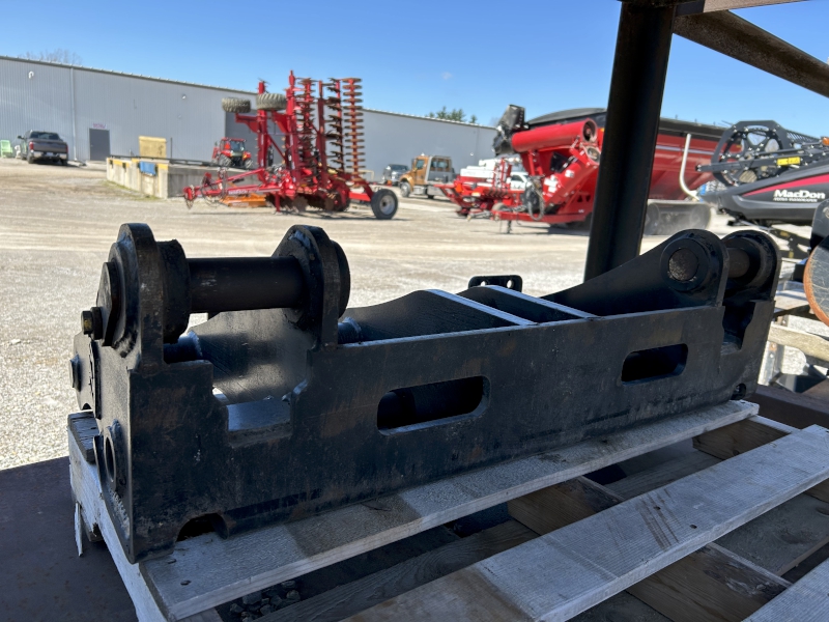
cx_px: 414
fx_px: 623
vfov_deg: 53.1
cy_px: 311
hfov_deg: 67.3
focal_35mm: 26
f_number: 1.5
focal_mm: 5.7
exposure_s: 1/1838
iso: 50
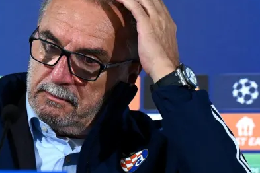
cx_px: 34
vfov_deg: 6.8
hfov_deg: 10.1
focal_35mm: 203
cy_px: 65
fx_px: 1466
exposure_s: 1/250
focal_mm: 105
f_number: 5
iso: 3200
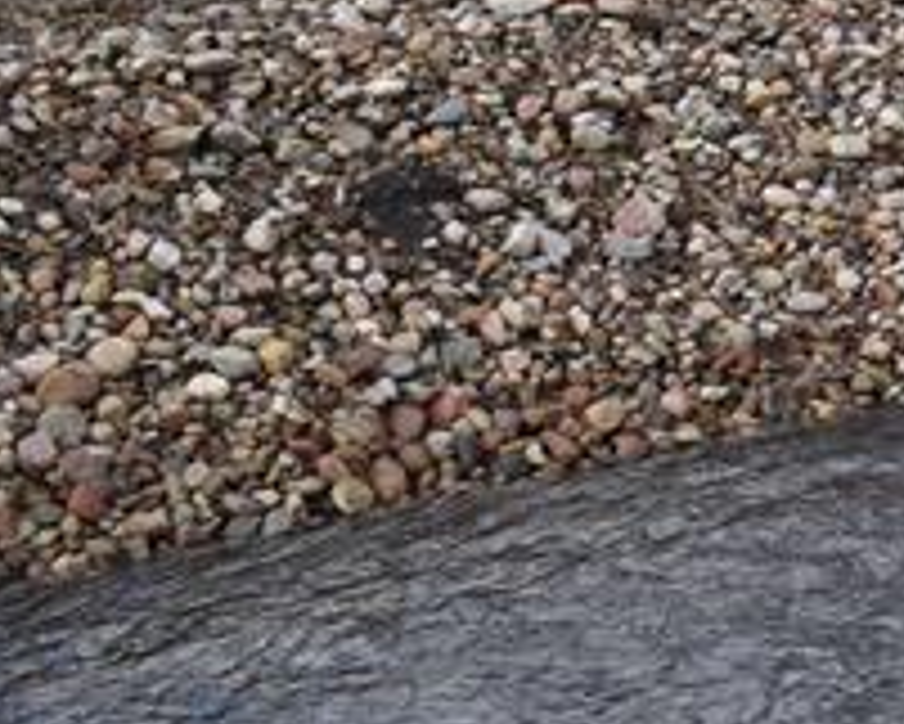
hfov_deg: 13.5
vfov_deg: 12.3
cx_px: 1772
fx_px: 3292
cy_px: -74
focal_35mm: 123
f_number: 7.1
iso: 400
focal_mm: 22
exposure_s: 1/200
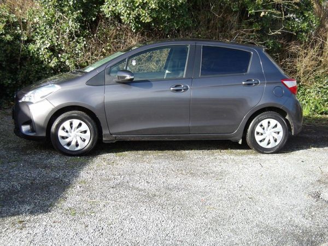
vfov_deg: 27.5
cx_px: 164
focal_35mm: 53
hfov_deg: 36.2
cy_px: 123
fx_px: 502
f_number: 4.2
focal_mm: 9.4
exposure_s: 1/220
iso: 100
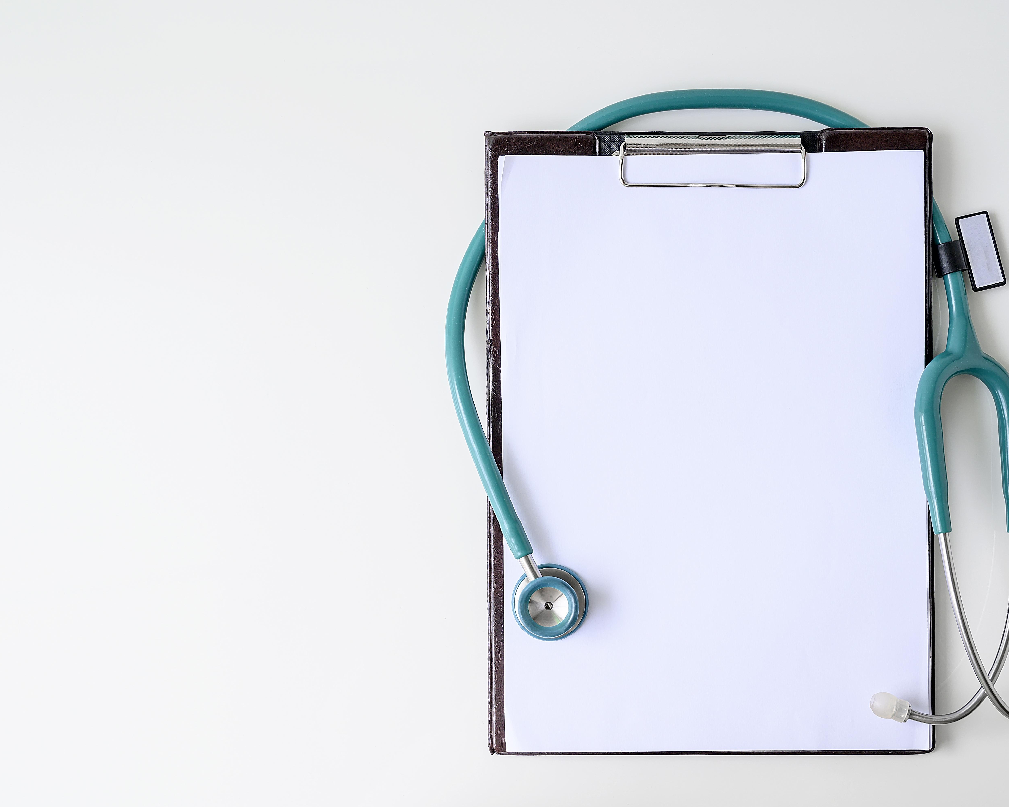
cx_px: 480
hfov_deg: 38.8
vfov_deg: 31.5
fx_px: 1433
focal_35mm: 48
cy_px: 405
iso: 320
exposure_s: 1/80
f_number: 6.3
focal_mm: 42
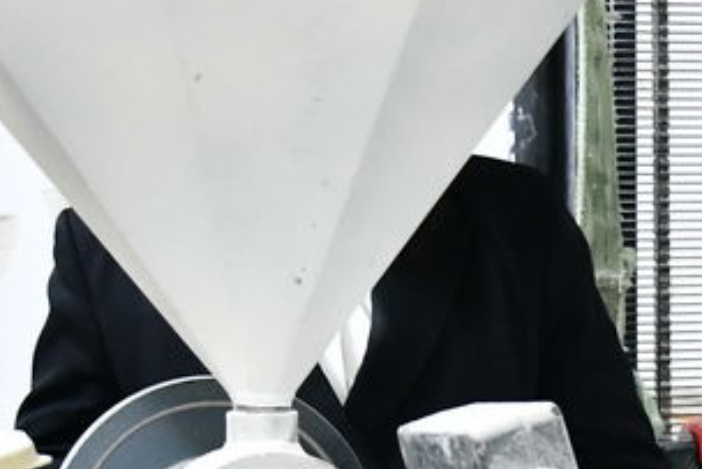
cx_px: 806
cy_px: 625
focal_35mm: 184
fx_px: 3590
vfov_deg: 7.4
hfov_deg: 11.0
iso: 5000
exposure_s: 1/250
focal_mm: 40
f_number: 5.6
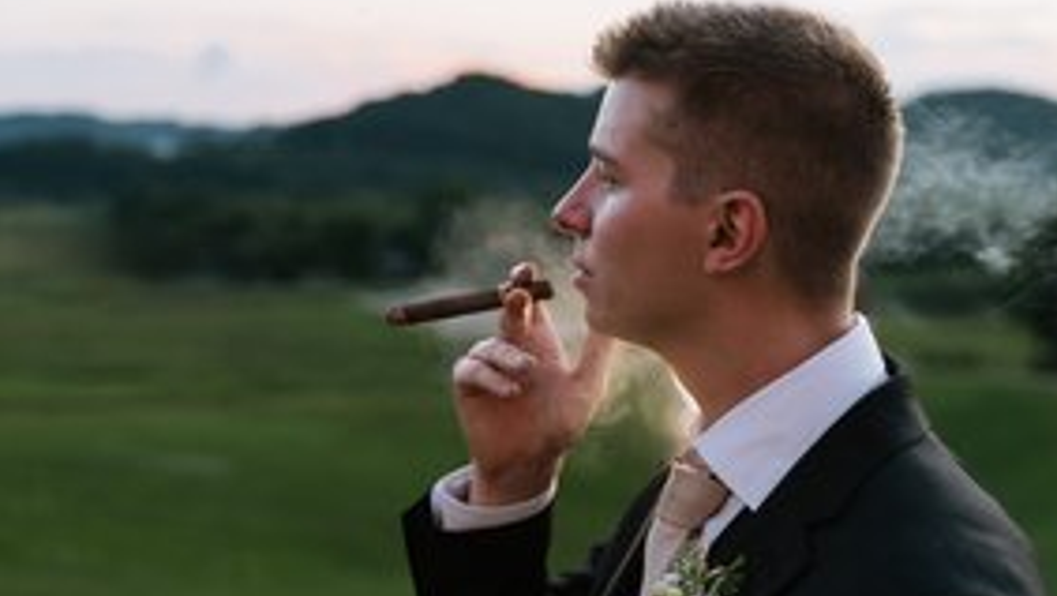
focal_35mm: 52
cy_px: 298
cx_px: 558
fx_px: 1458
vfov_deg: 23.1
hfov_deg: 39.8
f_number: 2
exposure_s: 1/100
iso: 250
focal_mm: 35
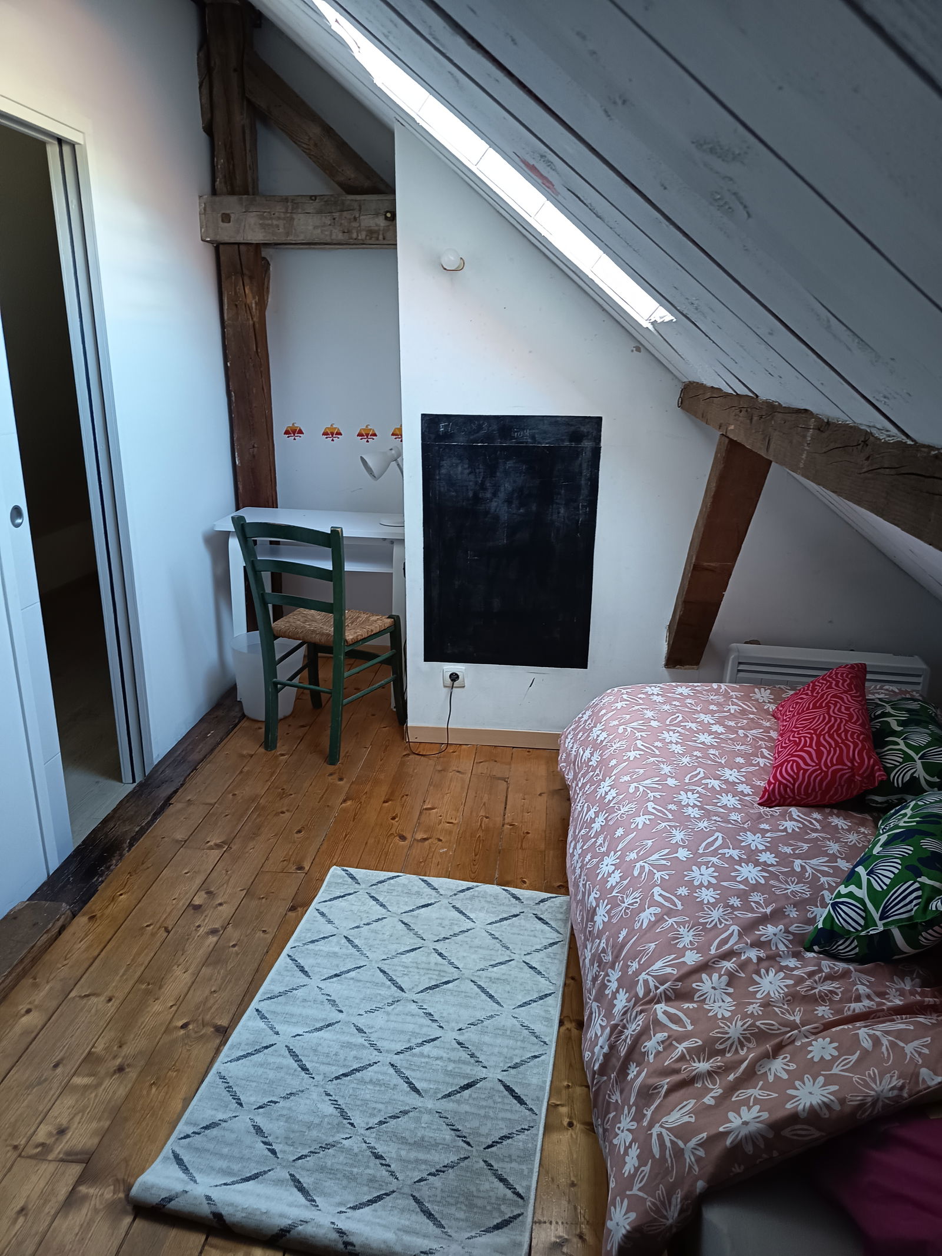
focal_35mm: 24
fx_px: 871
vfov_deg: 71.6
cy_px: 628
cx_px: 471
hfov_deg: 56.8
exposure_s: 1/25
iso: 666
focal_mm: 5.27
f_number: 1.7
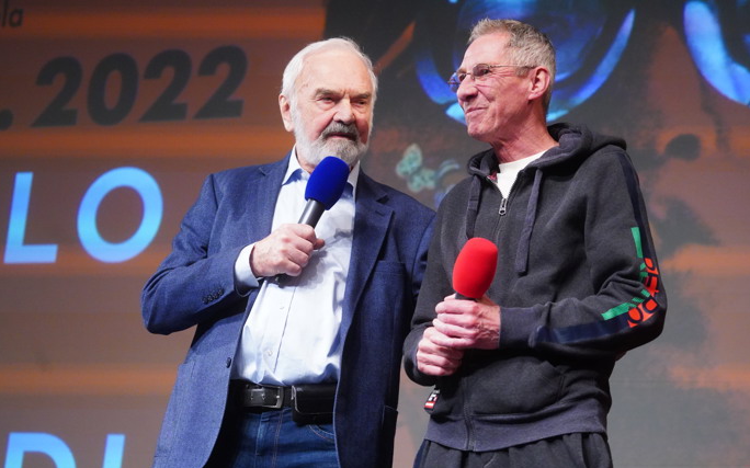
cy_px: 243
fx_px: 2227
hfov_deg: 19.1
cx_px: 377
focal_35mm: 109
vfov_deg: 12.0
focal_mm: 106
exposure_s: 1/100
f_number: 4
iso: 10000
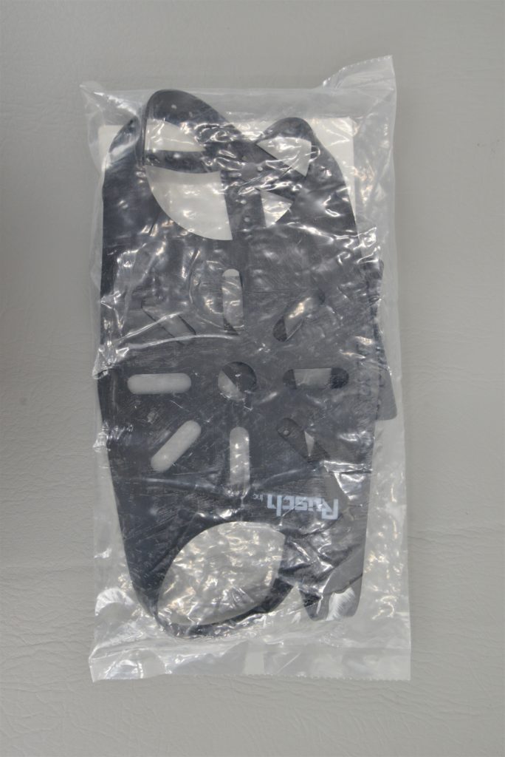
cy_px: 378
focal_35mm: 34
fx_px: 714
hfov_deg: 38.9
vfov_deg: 55.8
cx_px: 252
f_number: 7.1
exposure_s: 1/100
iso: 1000
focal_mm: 34
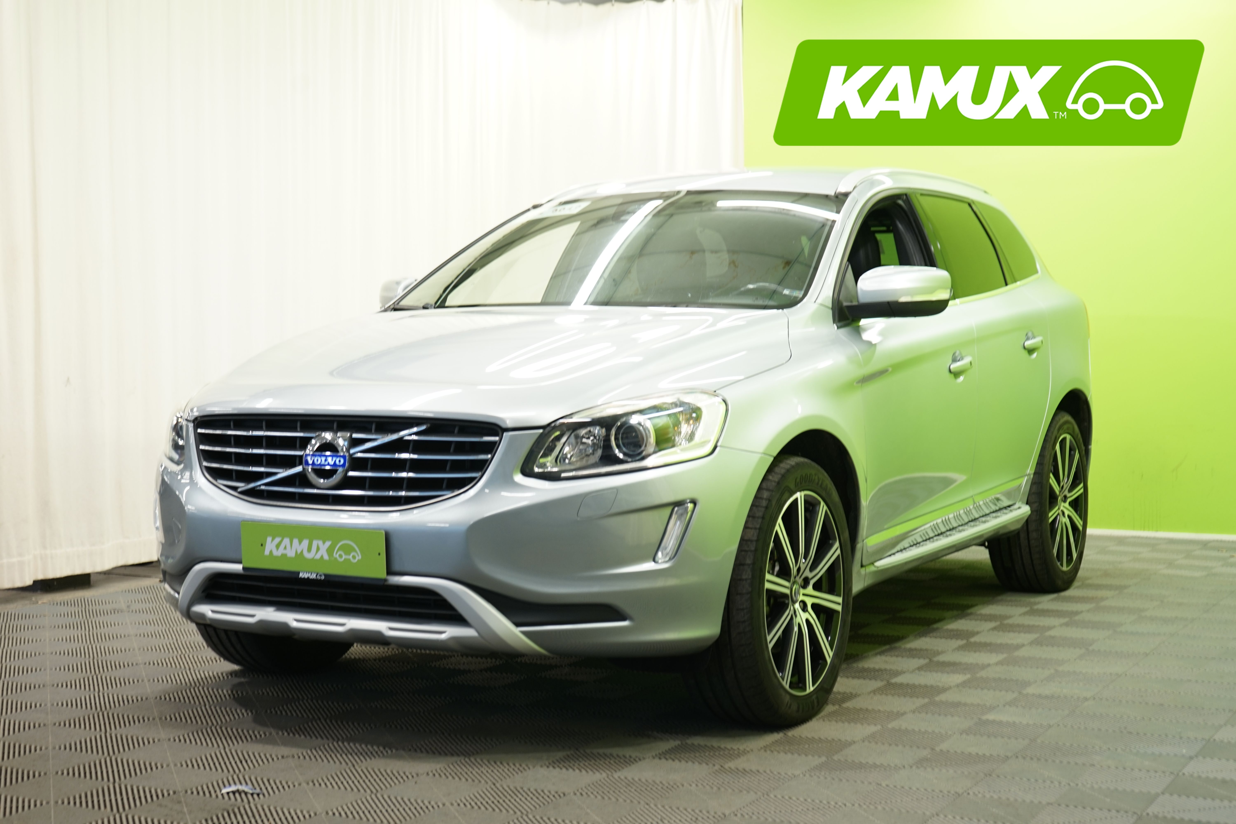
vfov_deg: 26.0
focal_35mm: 52
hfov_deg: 38.2
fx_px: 1785
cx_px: 618
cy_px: 412
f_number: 5
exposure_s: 1/10
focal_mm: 52
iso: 250
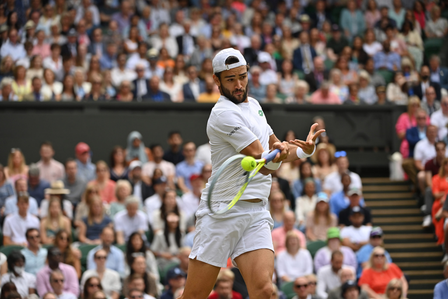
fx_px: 2240
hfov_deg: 11.4
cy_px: 150
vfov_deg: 7.6
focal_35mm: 180
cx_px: 224
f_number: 4
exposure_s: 1/2000
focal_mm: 180
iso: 500
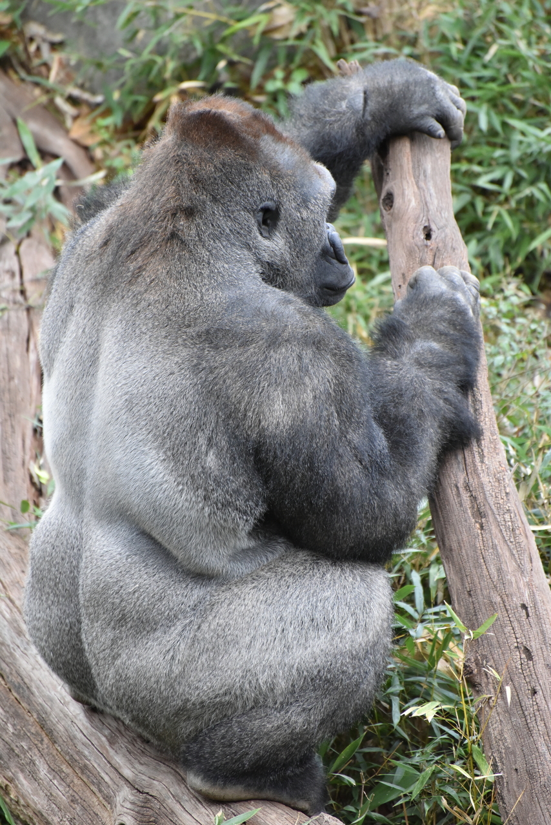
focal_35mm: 270
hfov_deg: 5.1
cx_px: 276
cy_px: 412
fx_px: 6195
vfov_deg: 7.6
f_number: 5.6
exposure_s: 1/640
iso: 3600
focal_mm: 270
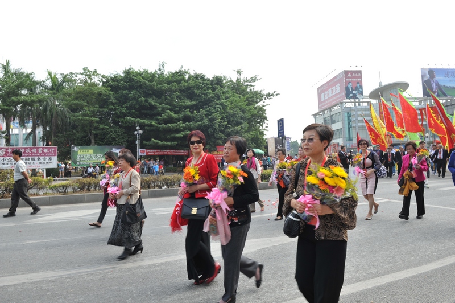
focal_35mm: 24
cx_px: 228
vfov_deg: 53.1
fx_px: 303
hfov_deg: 73.8
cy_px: 152
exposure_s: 1/80
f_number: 10
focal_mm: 24
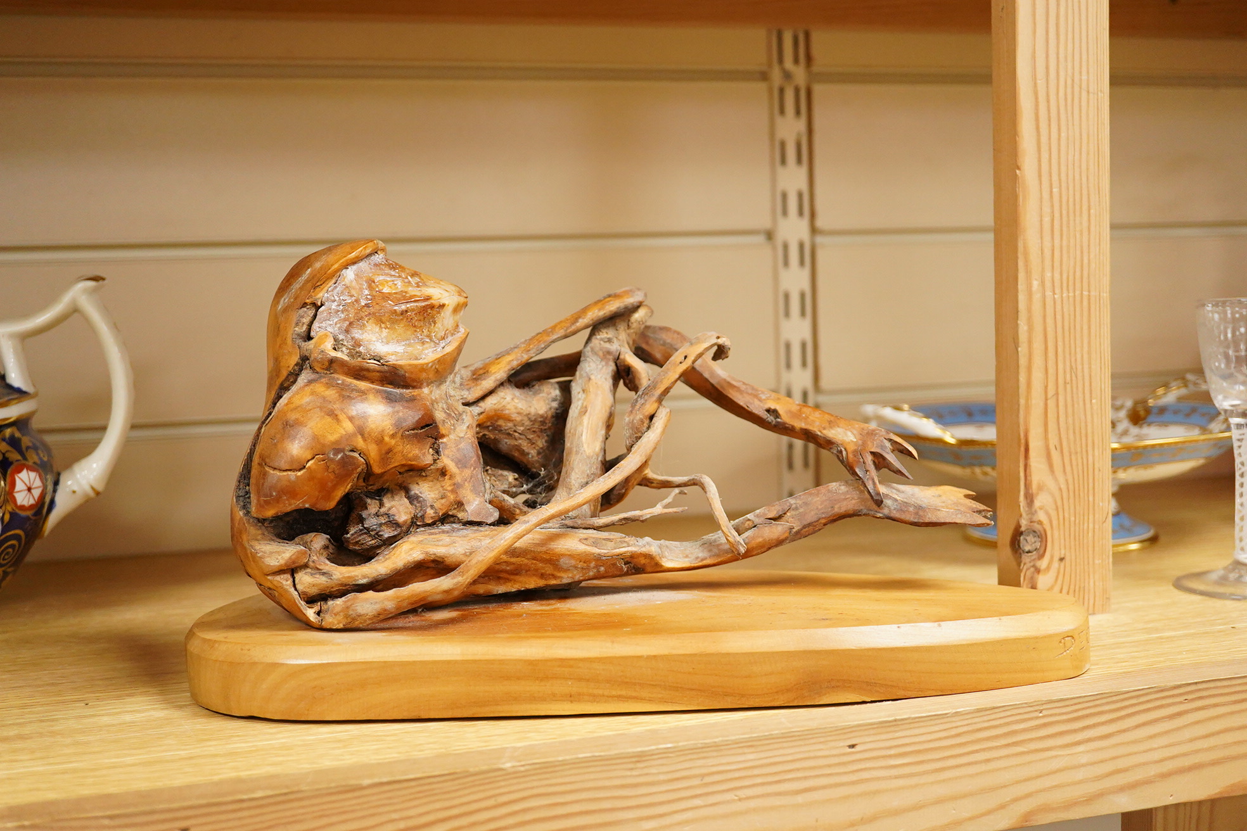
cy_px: 416
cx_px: 624
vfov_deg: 29.9
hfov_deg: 43.6
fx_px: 1559
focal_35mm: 45
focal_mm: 30
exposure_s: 1/250
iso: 2500
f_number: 3.5
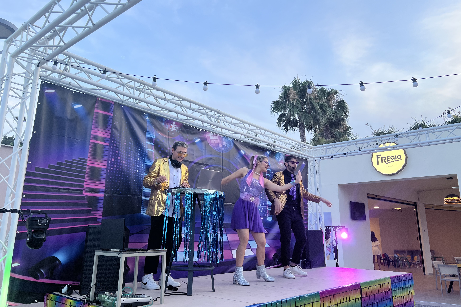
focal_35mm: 28
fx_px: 359
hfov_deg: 65.5
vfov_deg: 46.4
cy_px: 147
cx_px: 237
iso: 40
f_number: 1.5
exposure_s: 1/121
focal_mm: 5.7
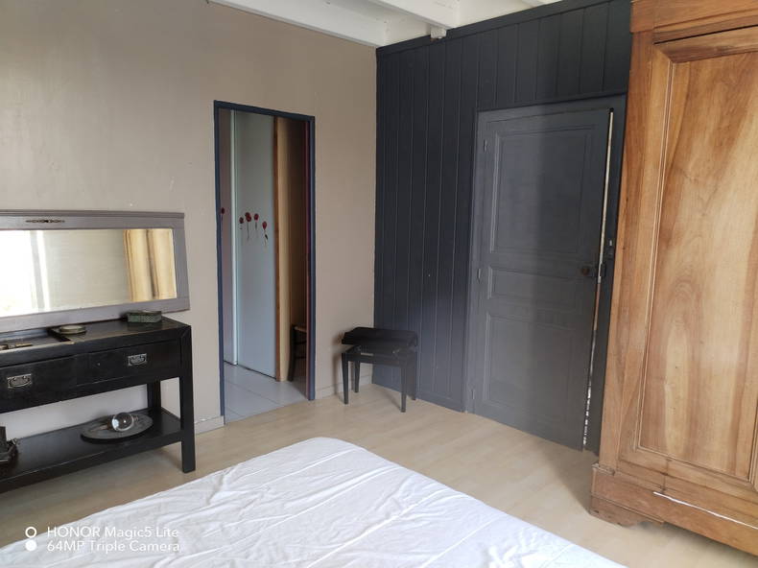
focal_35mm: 29
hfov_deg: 61.7
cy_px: 284
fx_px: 635
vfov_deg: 48.2
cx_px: 379
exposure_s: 1/60
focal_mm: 4.75
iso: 188
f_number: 1.8
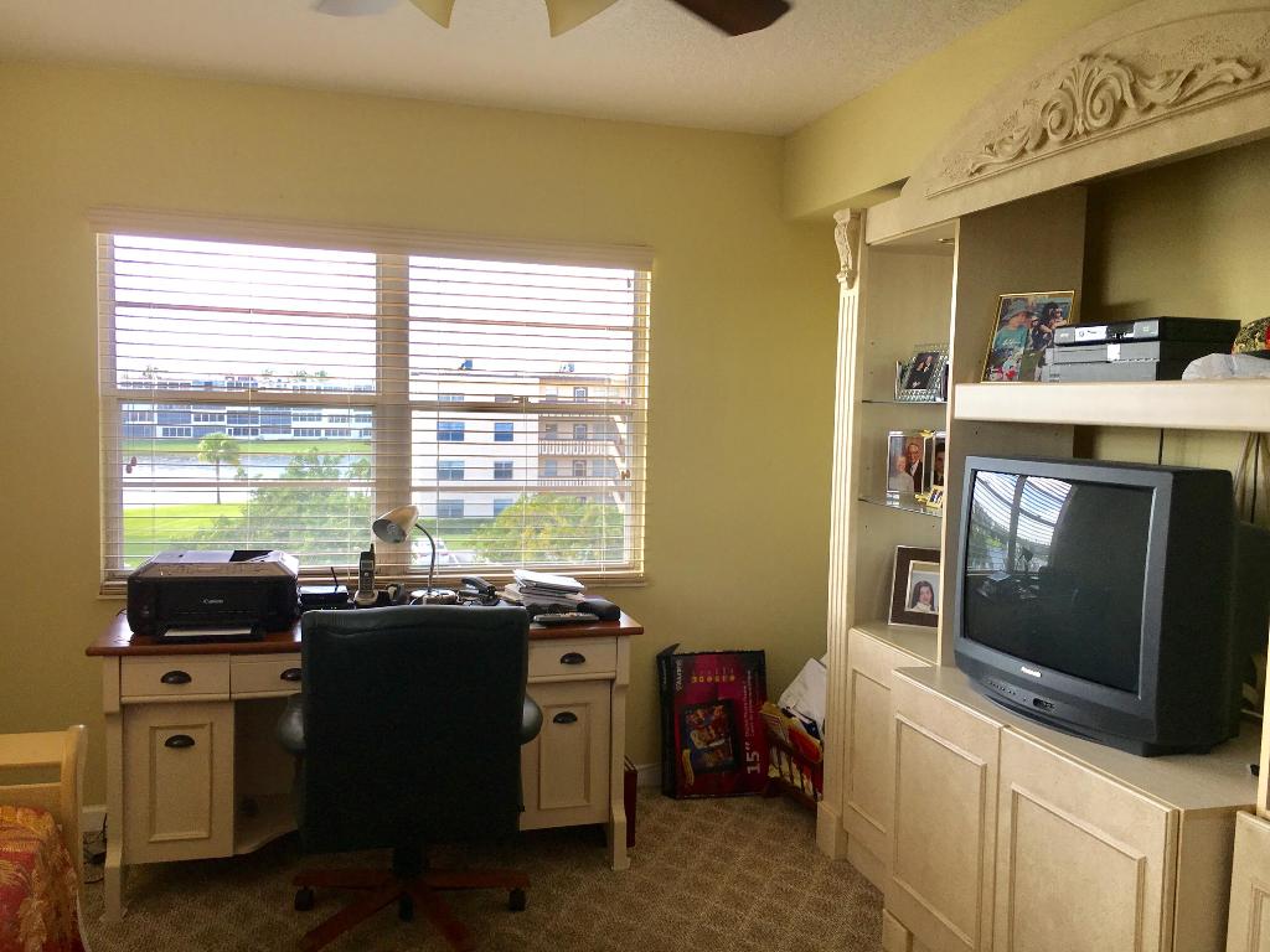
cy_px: 476
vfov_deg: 48.2
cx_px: 635
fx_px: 1064
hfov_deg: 61.7
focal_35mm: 29
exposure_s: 1/120
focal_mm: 4.15
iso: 25
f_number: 2.2
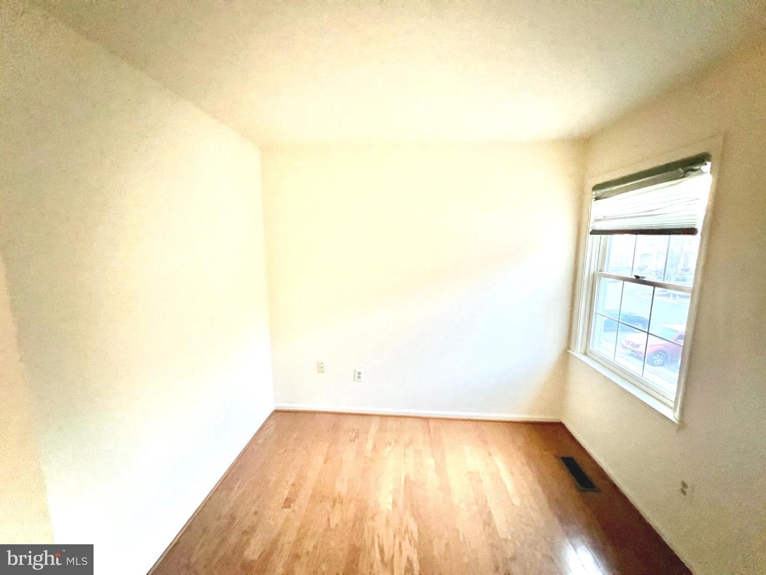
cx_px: 383
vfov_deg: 89.9
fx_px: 288
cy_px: 288
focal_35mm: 13
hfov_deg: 106.2
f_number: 1.8
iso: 1000
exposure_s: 1/30
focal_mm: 1.57
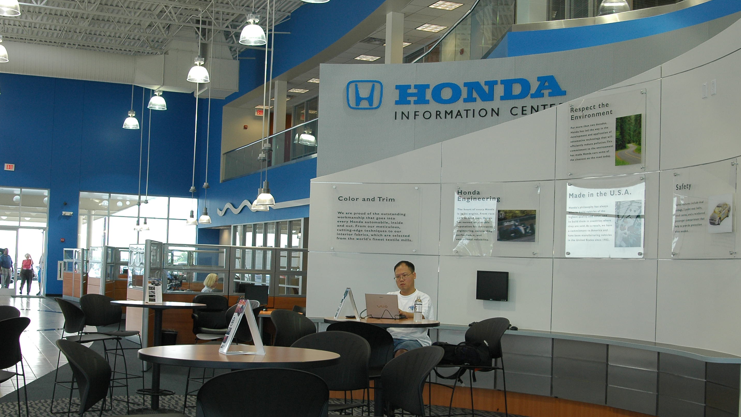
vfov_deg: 26.0
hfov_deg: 44.6
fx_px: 904
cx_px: 364
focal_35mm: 46
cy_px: 229
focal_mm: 28
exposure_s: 1/80
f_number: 6.3
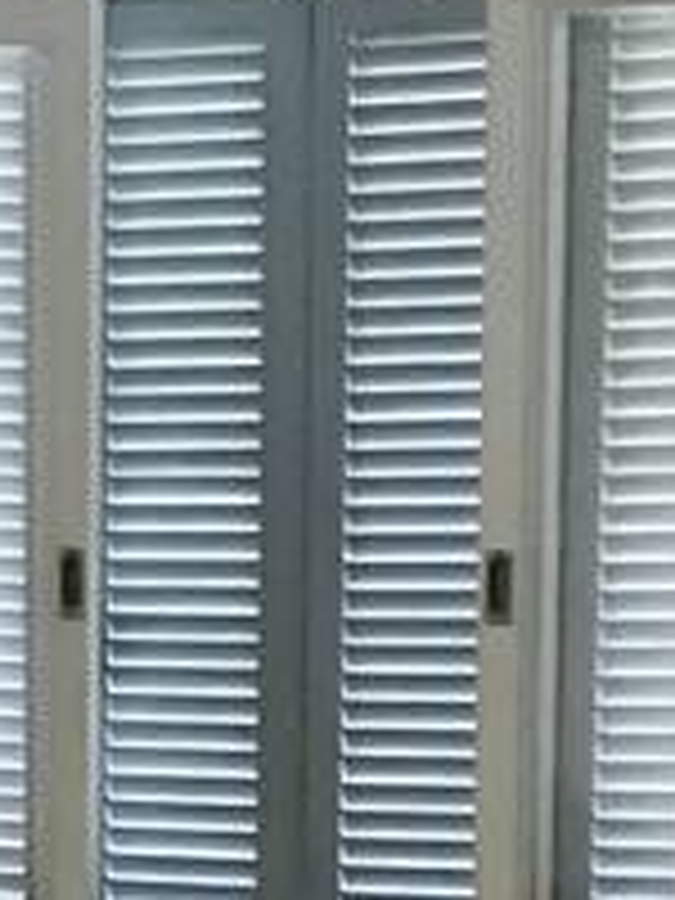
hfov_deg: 8.3
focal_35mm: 179
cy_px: 1233
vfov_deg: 10.7
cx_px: 194
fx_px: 4654
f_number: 1.8
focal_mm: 3.99
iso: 80
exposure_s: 1/15
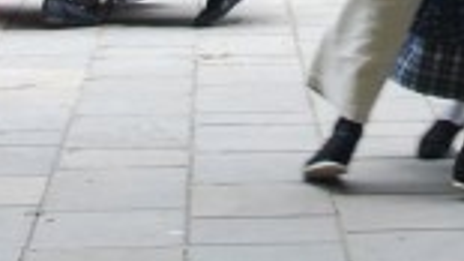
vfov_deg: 5.4
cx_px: 486
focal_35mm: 218
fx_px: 2681
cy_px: -327
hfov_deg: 9.8
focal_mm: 24
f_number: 8
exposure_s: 1/200
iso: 400
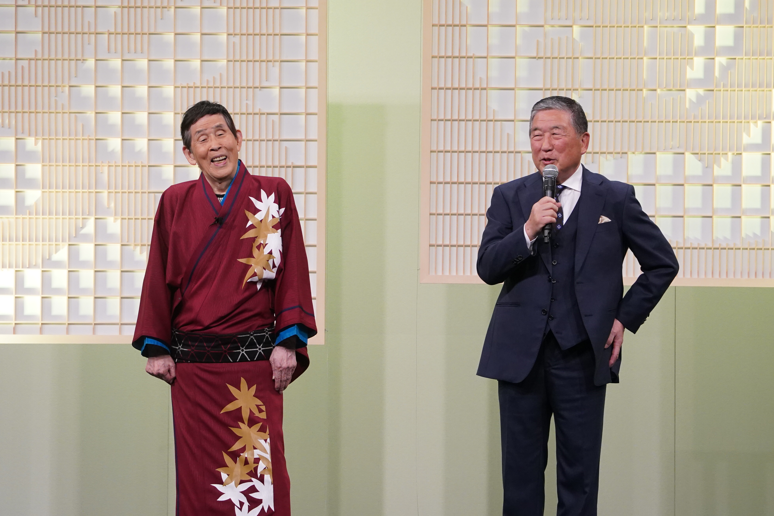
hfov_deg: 4.6
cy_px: 258
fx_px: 9674
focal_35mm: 450
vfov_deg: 3.1
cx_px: 387
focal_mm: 300
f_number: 7.1
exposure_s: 1/250
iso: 3200
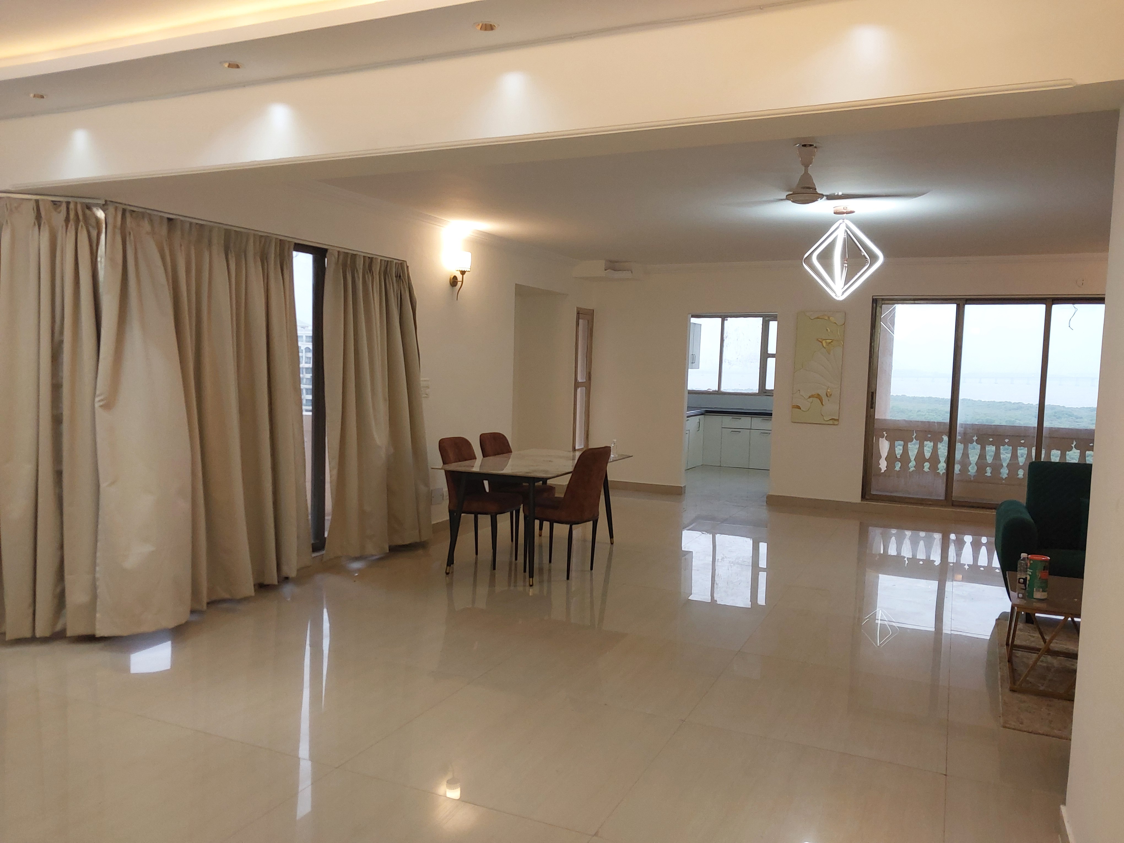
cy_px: 422
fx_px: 974
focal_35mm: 30
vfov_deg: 46.8
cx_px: 562
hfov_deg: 60.0
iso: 125
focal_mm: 4.6
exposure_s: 1/100
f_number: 1.8
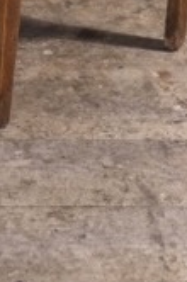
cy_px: -216
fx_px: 1502
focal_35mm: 192
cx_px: 10
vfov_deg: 10.2
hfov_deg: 7.1
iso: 3200
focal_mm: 35
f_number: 3.6
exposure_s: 1/125
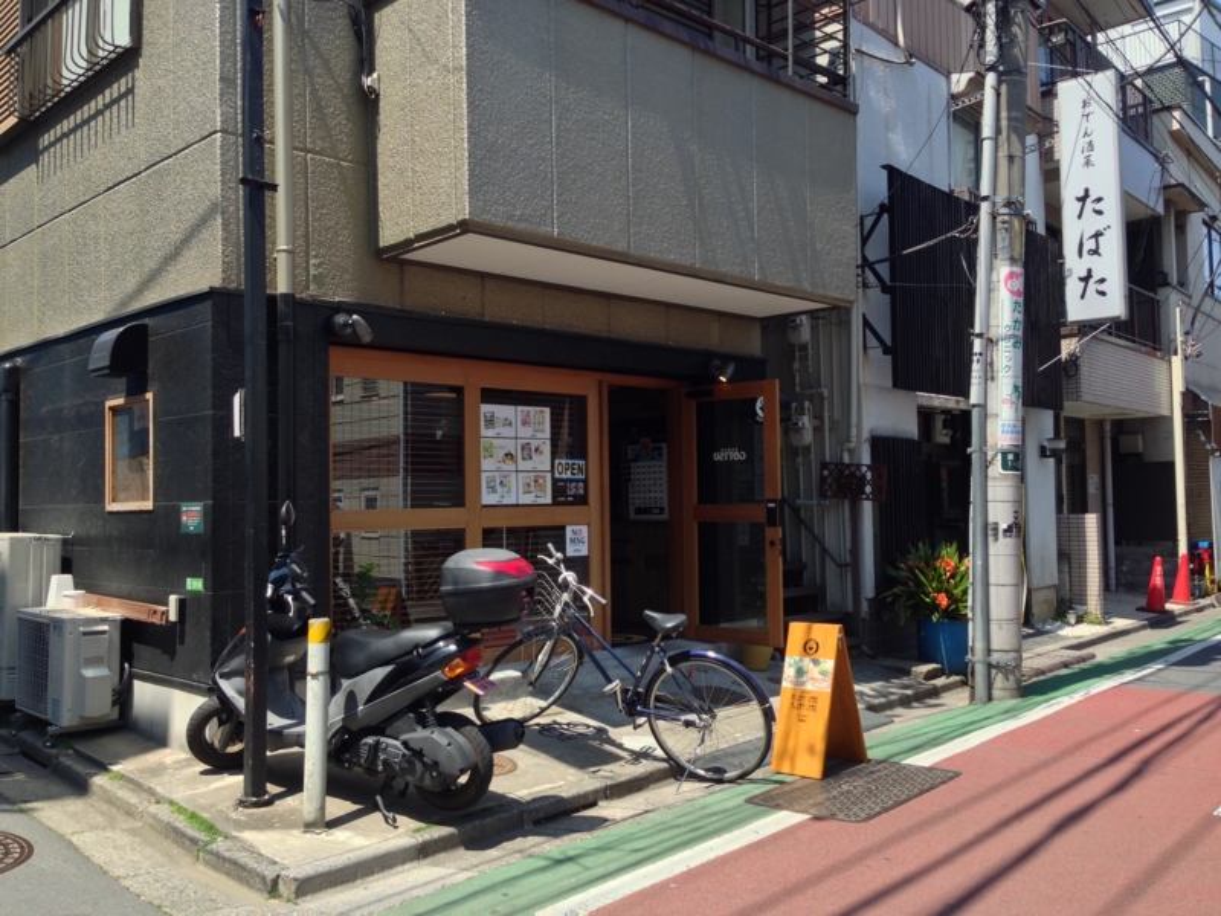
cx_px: 610
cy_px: 458
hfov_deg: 55.4
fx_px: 1164
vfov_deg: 42.9
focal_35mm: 33
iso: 50
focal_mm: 4.12
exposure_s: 1/536
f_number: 2.4
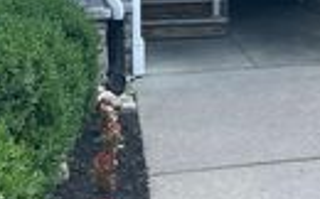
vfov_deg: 11.8
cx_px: 345
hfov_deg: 18.9
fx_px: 924
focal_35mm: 106
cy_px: -95
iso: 50
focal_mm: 5.7
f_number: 1.5
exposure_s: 1/1209
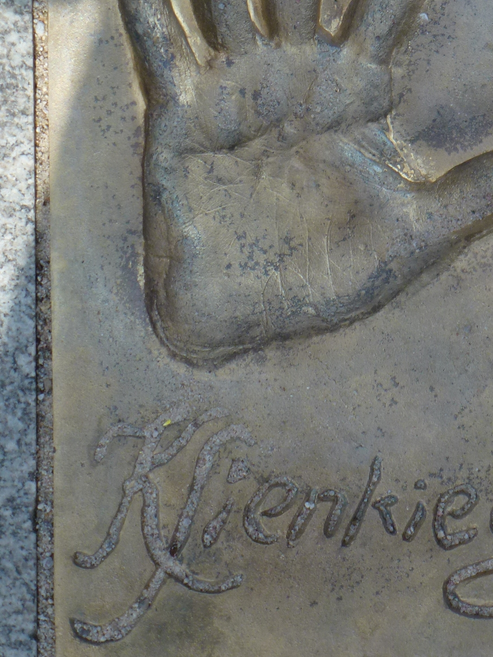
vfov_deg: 11.0
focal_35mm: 179
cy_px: 117
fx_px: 3399
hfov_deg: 8.3
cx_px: 377
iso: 100
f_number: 5
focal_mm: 17.3
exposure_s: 1/640
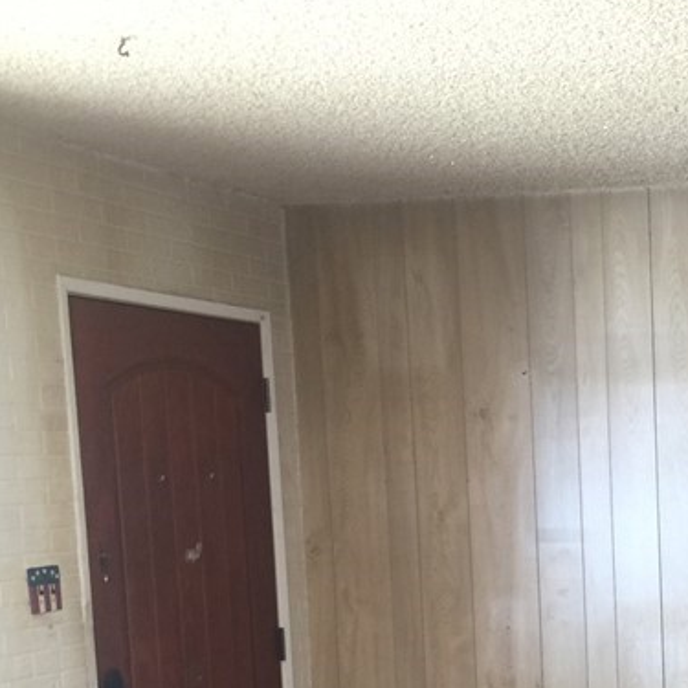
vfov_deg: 23.7
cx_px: 789
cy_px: 666
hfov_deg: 23.0
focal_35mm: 70
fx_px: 1574
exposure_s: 1/15
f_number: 2.2
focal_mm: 4.15
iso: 32
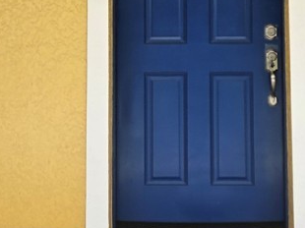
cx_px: 199
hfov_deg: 25.6
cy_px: 4
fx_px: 669
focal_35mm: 76
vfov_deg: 18.9
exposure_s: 1/574
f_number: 1.8
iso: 25
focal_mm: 5.4
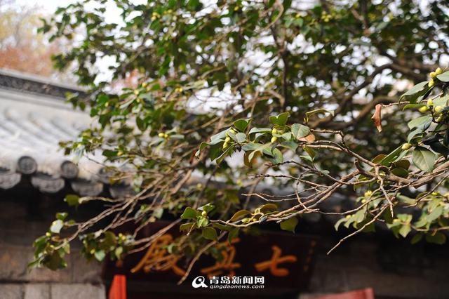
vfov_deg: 21.9
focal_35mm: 62
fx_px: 773
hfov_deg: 32.4
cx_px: 224
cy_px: 150
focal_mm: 62
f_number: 3.5
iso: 200
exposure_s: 1/250
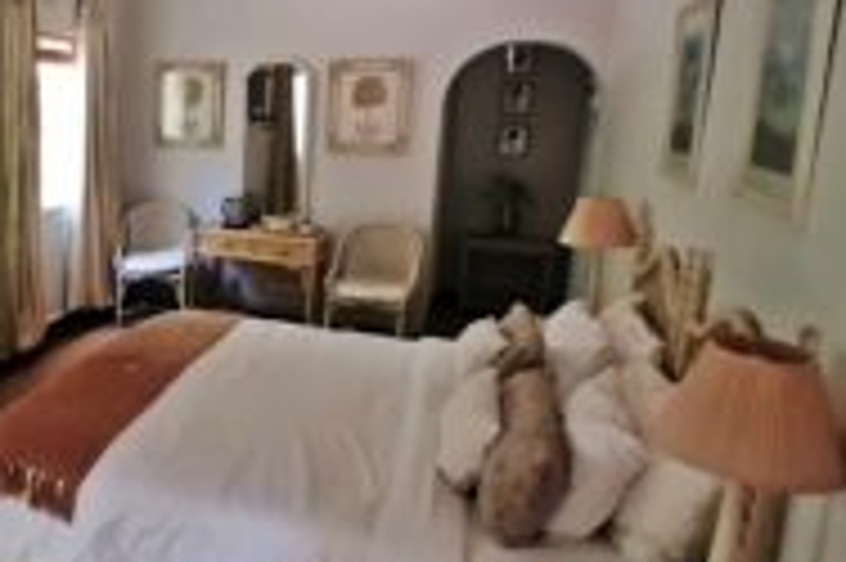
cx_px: 104
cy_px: 214
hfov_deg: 51.4
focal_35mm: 33
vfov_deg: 39.7
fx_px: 775
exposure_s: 1/33.3
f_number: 2.4
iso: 200
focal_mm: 1.78
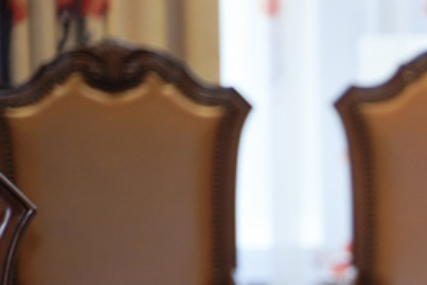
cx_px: 766
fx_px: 3262
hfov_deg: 7.3
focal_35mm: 275
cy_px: 280
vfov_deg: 5.0
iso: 640
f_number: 2.8
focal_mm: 75
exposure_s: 1/125
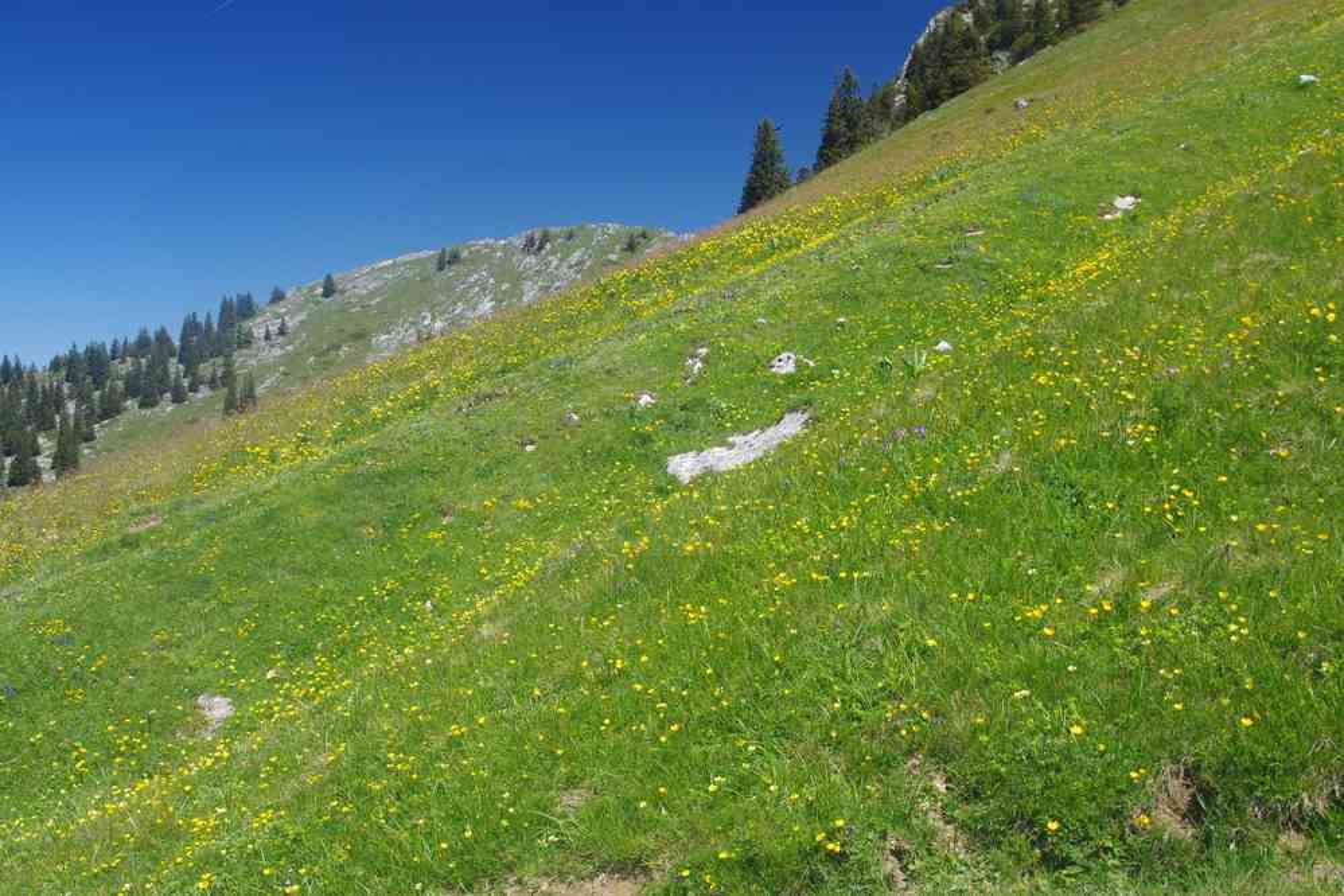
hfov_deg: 53.1
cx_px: 672
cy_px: 448
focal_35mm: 36
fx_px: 1344
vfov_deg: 36.9
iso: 200
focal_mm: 24
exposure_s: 1/60
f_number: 11
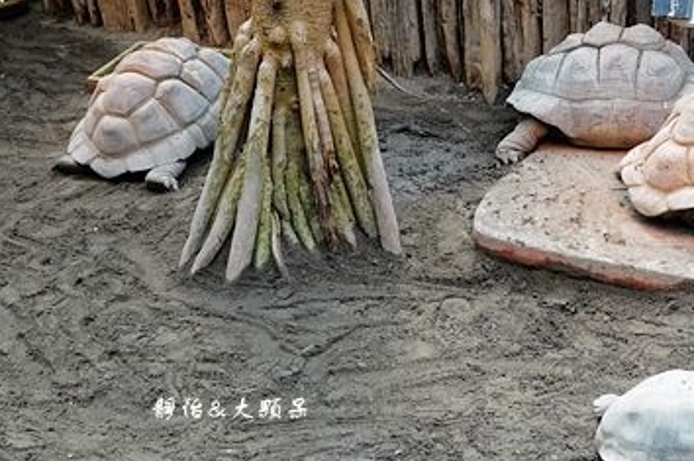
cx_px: 506
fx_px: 1097
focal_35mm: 57
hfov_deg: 34.5
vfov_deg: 23.6
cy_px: 140
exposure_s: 1/60
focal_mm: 11.52
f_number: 3.5
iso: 250
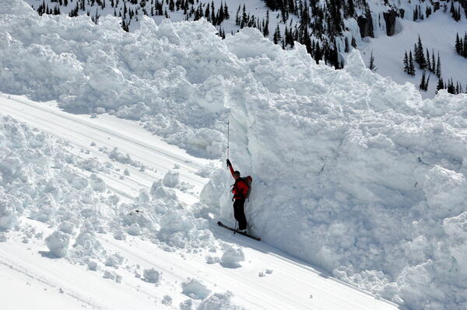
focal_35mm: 68
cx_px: 234
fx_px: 875
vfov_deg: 20.1
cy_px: 155
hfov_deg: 29.9
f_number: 13
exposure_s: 1/640
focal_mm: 45
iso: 200
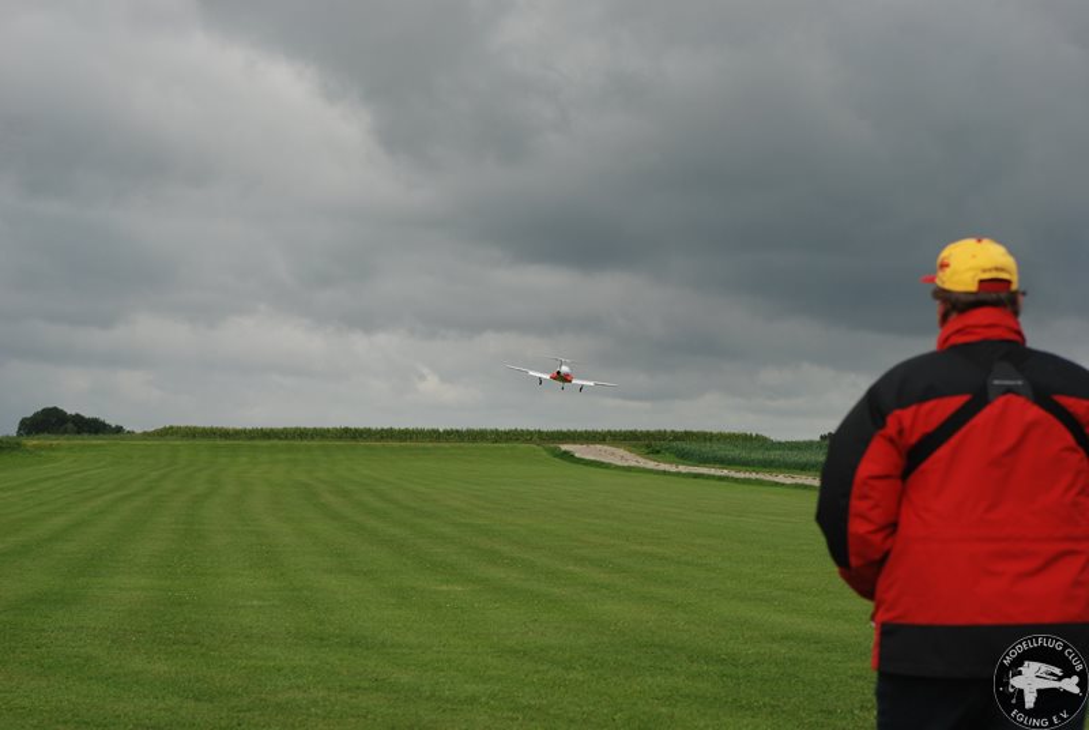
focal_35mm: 105
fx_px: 3181
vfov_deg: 13.1
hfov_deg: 19.4
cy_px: 365
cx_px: 544
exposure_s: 1/400
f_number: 5
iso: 100
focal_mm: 70
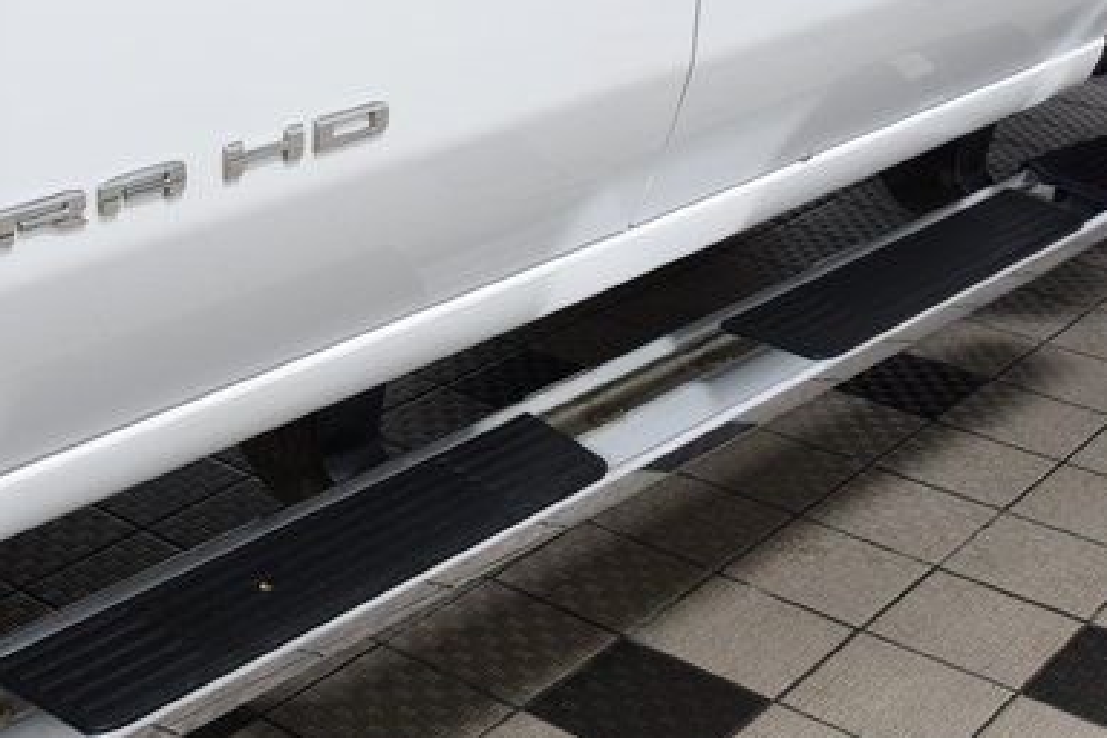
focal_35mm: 60
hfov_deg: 33.2
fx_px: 1845
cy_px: 376
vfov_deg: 22.6
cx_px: 412
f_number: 5.6
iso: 1600
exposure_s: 1/60
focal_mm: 24
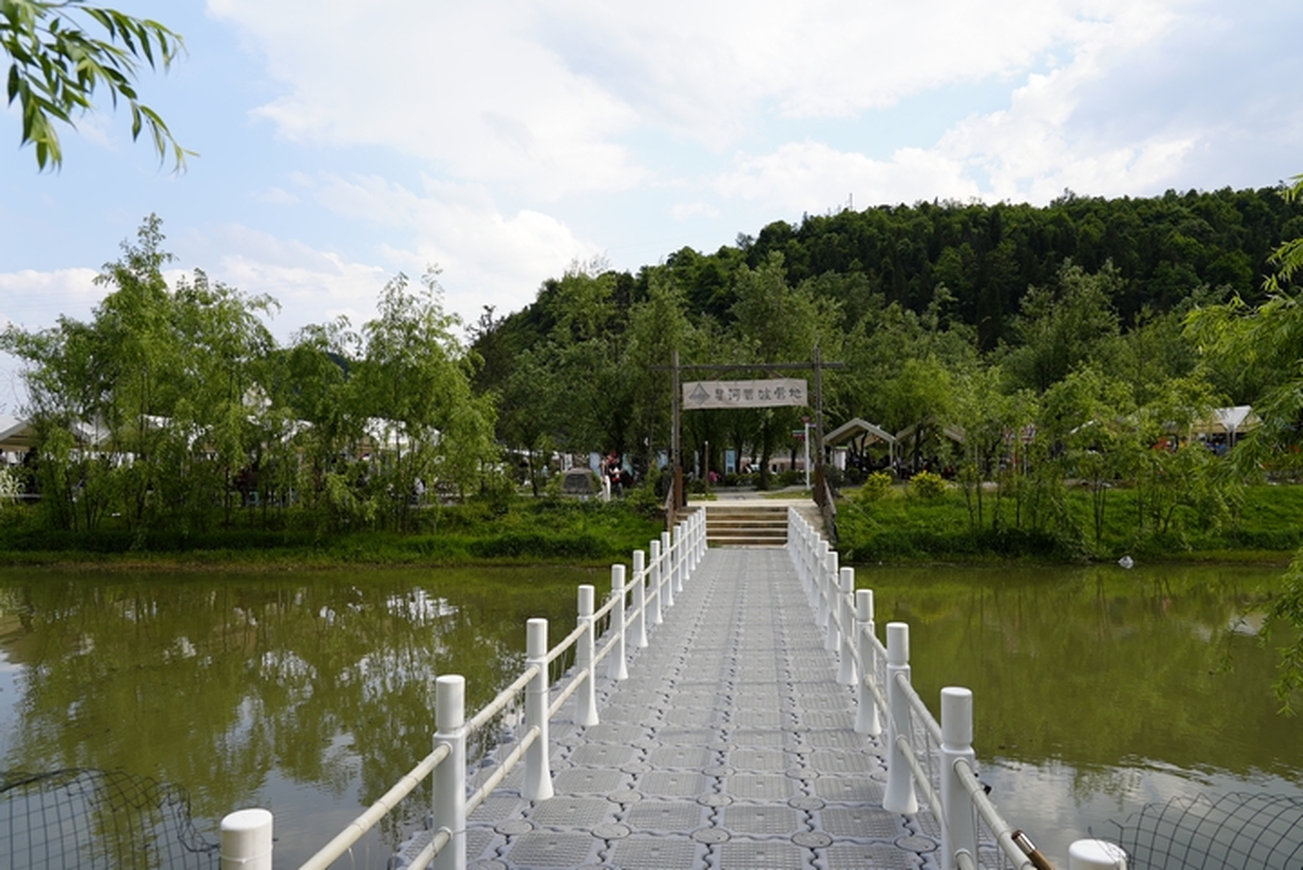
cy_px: 435
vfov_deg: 51.3
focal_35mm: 25
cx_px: 652
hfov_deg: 71.5
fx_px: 905
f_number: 5
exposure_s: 1/200
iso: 80
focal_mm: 25
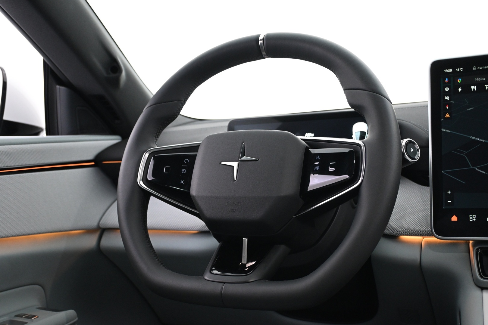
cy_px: 162
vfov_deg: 30.8
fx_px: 590
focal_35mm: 44
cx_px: 244
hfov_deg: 45.0
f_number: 4.8
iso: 1600
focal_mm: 29
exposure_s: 1/15
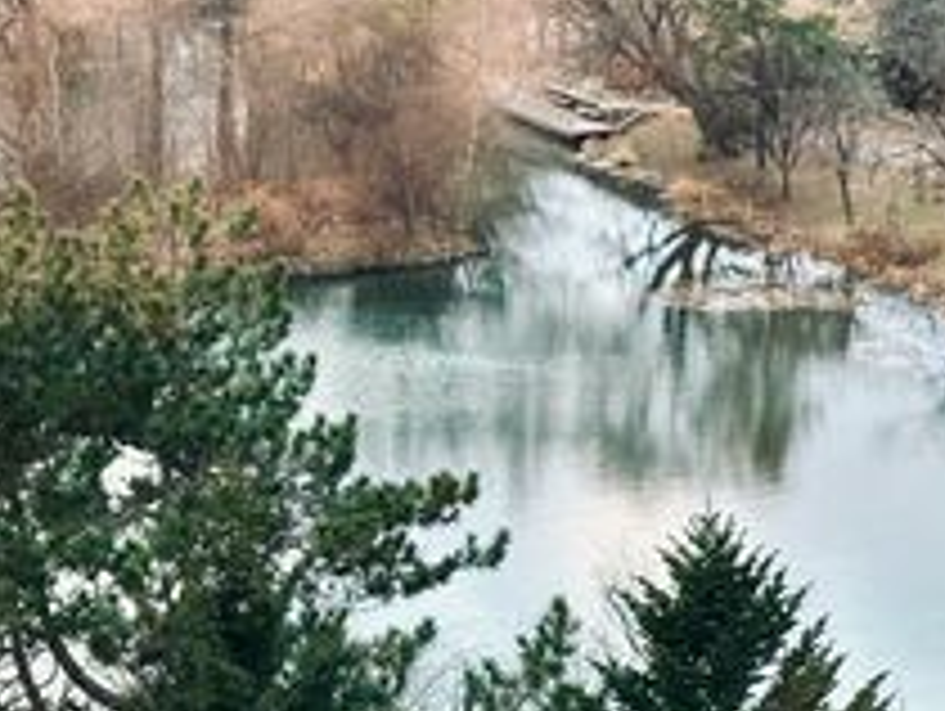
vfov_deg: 10.8
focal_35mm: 137
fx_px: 3744
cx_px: 963
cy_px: 256
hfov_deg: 14.1
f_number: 1.78
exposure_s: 1/60
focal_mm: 6.86
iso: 100
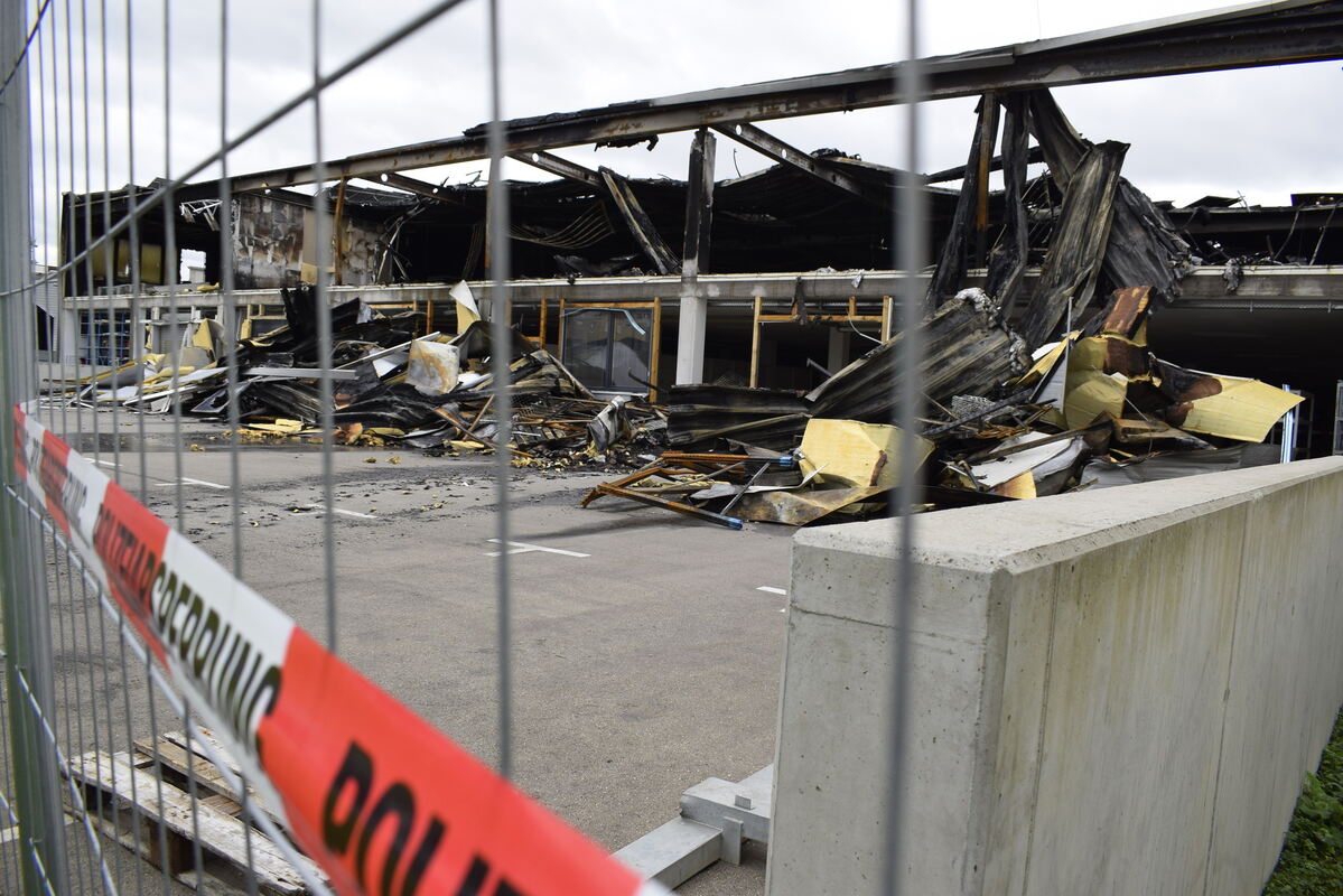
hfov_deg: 67.4
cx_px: 672
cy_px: 448
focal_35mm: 27
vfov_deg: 48.0
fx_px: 1007
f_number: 7.1
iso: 400
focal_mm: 18
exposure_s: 1/200
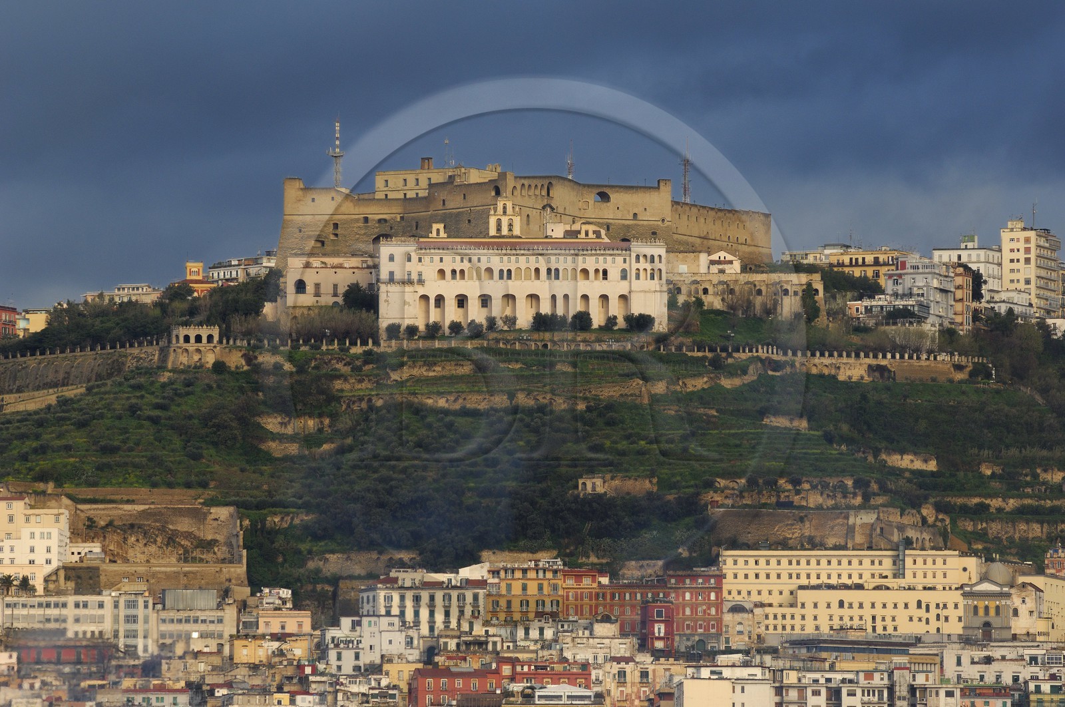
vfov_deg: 5.1
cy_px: 354
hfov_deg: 7.6
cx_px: 532
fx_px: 7976
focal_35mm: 270
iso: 200
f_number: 6
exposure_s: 1/160
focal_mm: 180
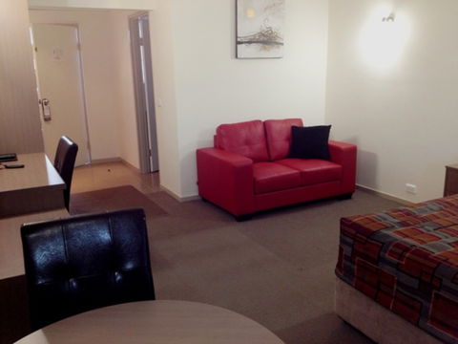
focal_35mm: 35
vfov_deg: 40.7
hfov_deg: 52.6
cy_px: 172
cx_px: 229
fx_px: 463
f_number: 2.4
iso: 100
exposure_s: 1/20
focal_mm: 4.28
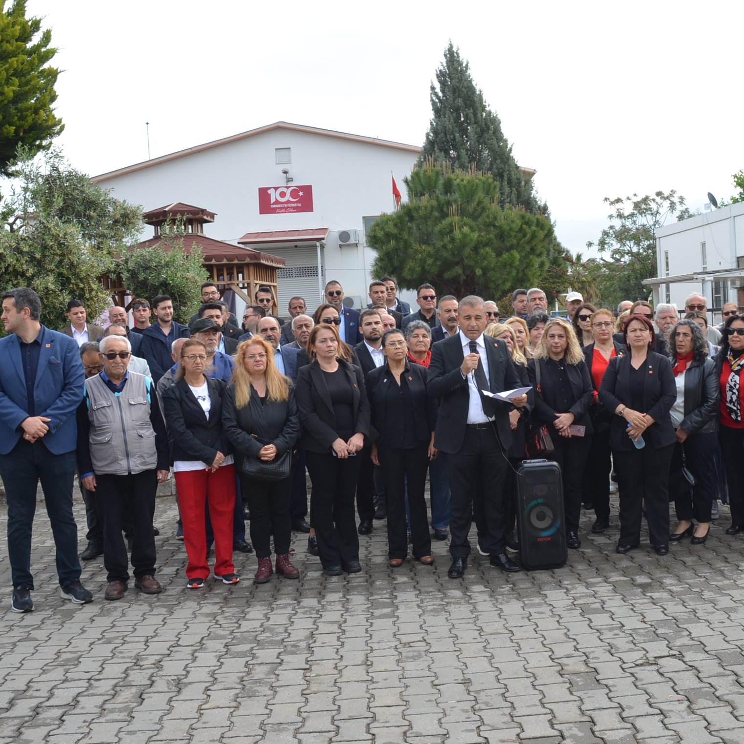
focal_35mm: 37
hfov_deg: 44.6
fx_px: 900
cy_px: 381
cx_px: 453
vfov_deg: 44.9
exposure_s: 1/200
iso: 200
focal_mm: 18
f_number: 7.1
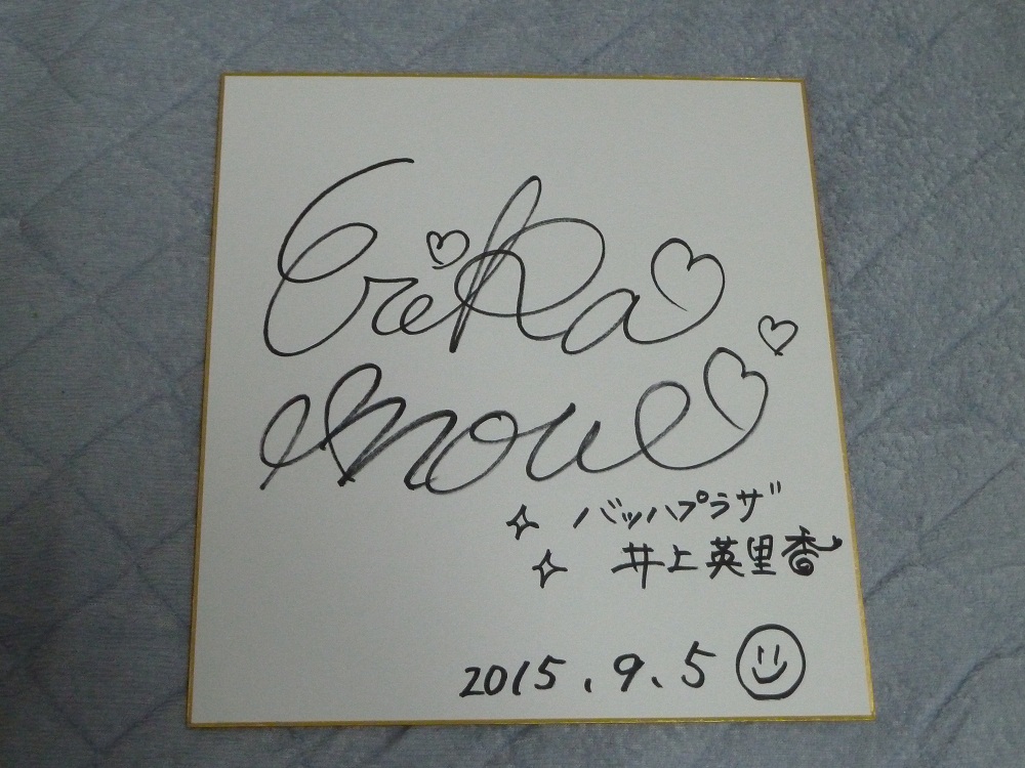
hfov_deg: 32.7
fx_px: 1747
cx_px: 512
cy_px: 384
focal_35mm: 59
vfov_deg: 24.8
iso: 800
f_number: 3.9
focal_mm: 9.7
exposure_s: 1/40
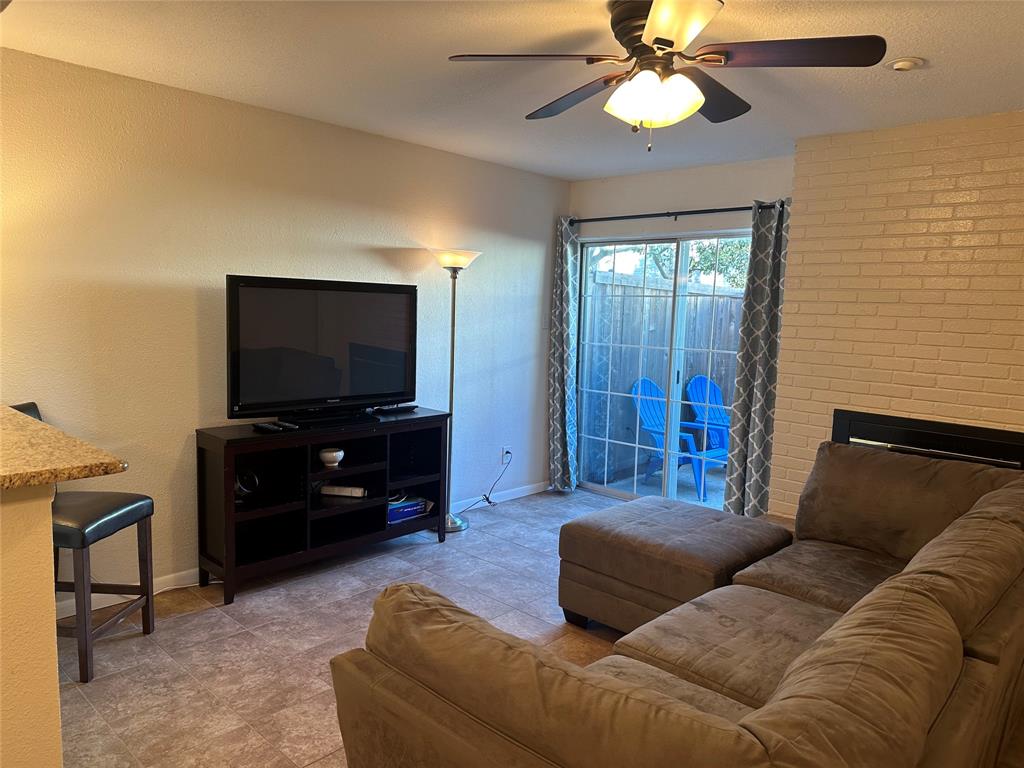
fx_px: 710
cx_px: 512
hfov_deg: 71.6
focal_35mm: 24
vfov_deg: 56.8
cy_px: 384
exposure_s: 1/60
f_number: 1.78
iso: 125
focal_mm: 6.86
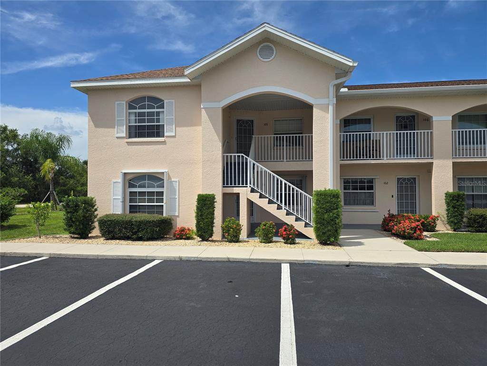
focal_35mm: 23
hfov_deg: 73.9
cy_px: 183
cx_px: 244
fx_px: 324
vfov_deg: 58.9
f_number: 1.7
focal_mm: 6.3
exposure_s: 1/1022
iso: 12
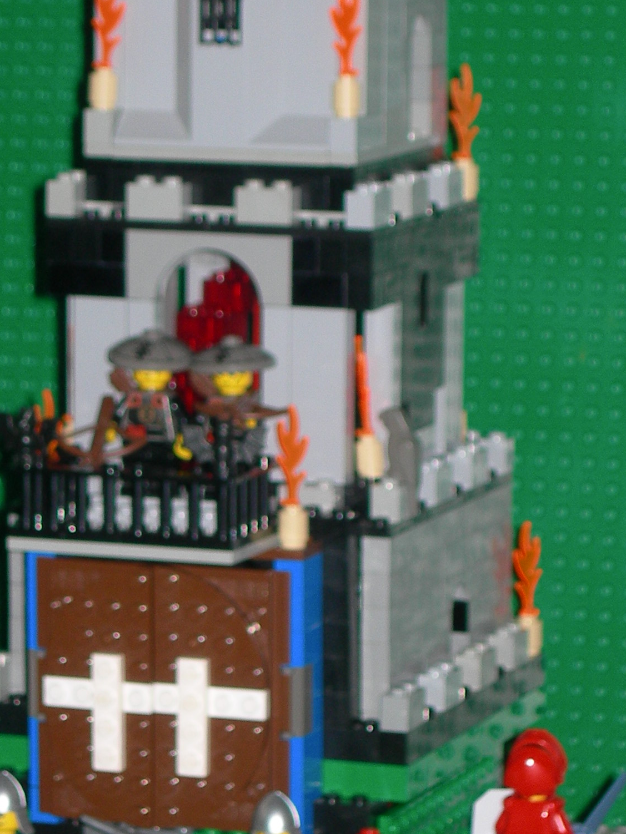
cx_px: 153
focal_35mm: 231
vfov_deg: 8.6
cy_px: 389
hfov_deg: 6.4
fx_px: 5571
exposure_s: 1/60.1
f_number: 4.9
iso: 61
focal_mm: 23.4
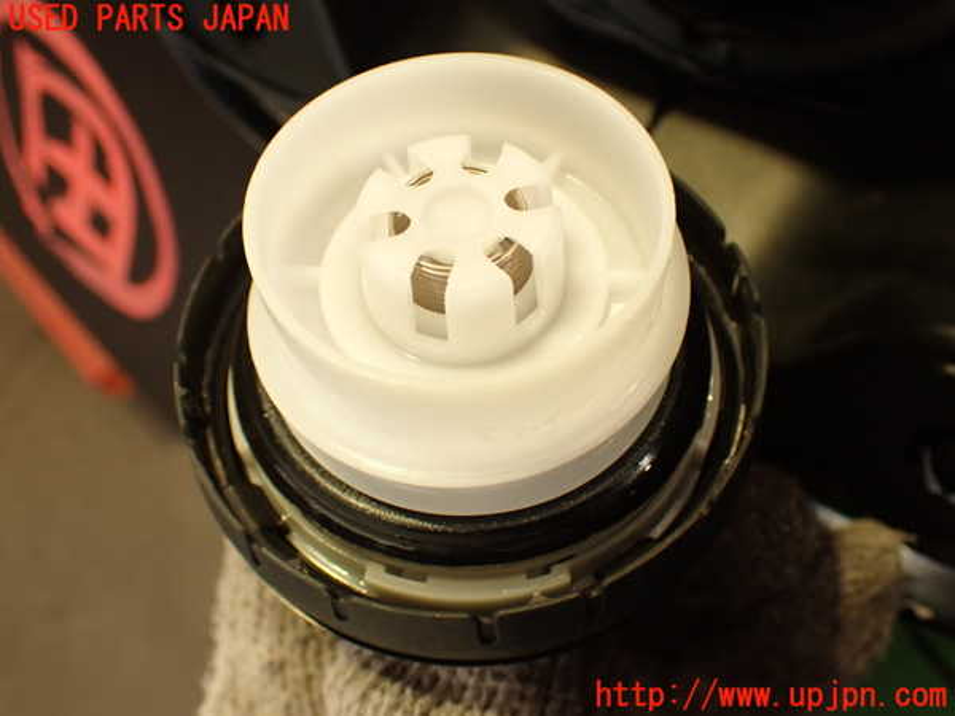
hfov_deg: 45.8
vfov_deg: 35.1
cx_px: 478
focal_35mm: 41
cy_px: 358
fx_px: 1131
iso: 320
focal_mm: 7.31
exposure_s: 1/40
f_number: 2.8
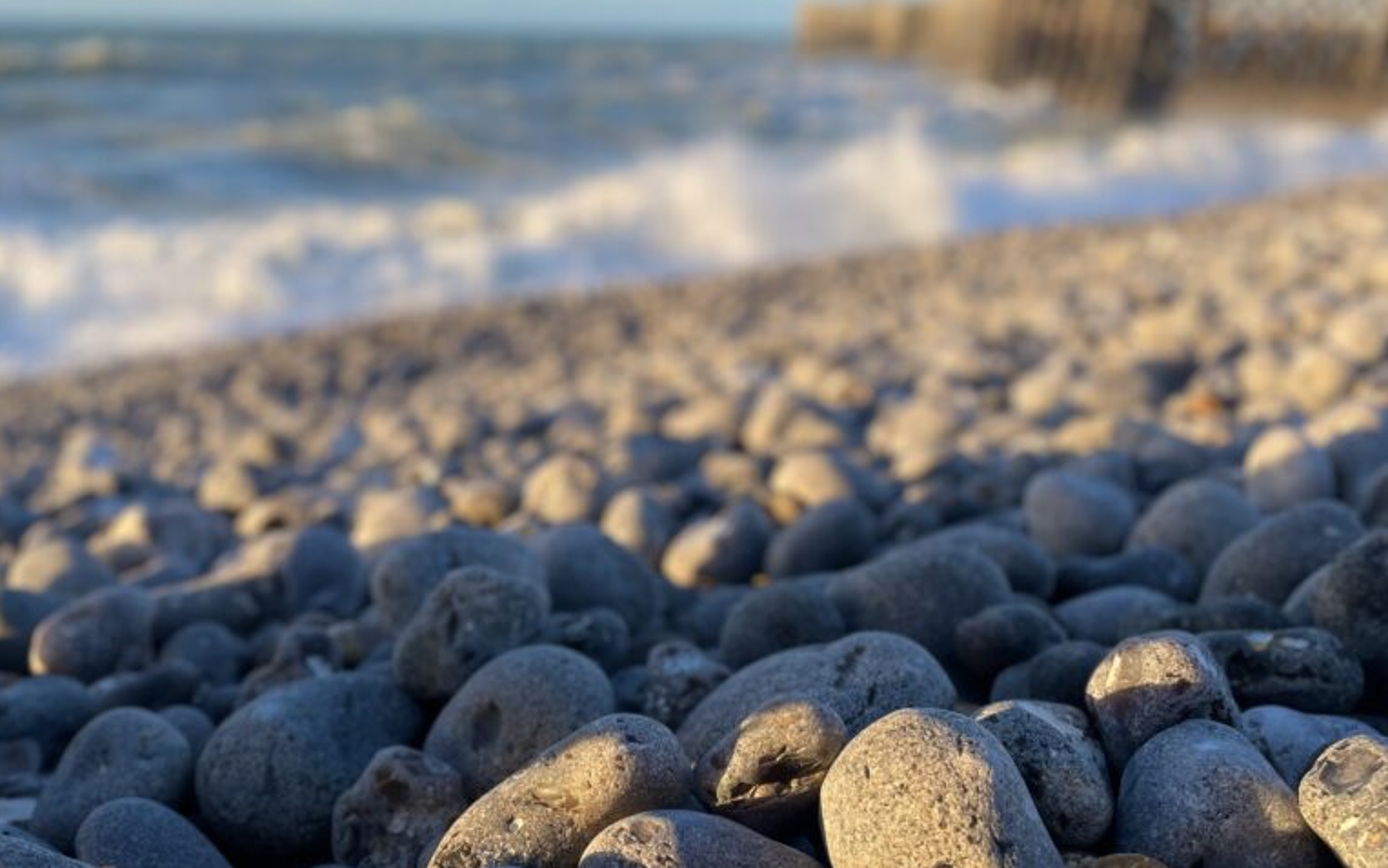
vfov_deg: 34.4
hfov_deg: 52.7
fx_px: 1400
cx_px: 691
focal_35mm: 37
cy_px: 477
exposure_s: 1/1289
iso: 50
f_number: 1.6
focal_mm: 4.2
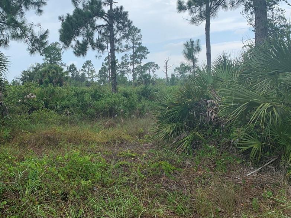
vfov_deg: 41.6
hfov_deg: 53.1
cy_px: 89
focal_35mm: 34
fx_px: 286
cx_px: 101
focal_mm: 4.25
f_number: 1.8
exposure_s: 1/835
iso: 25
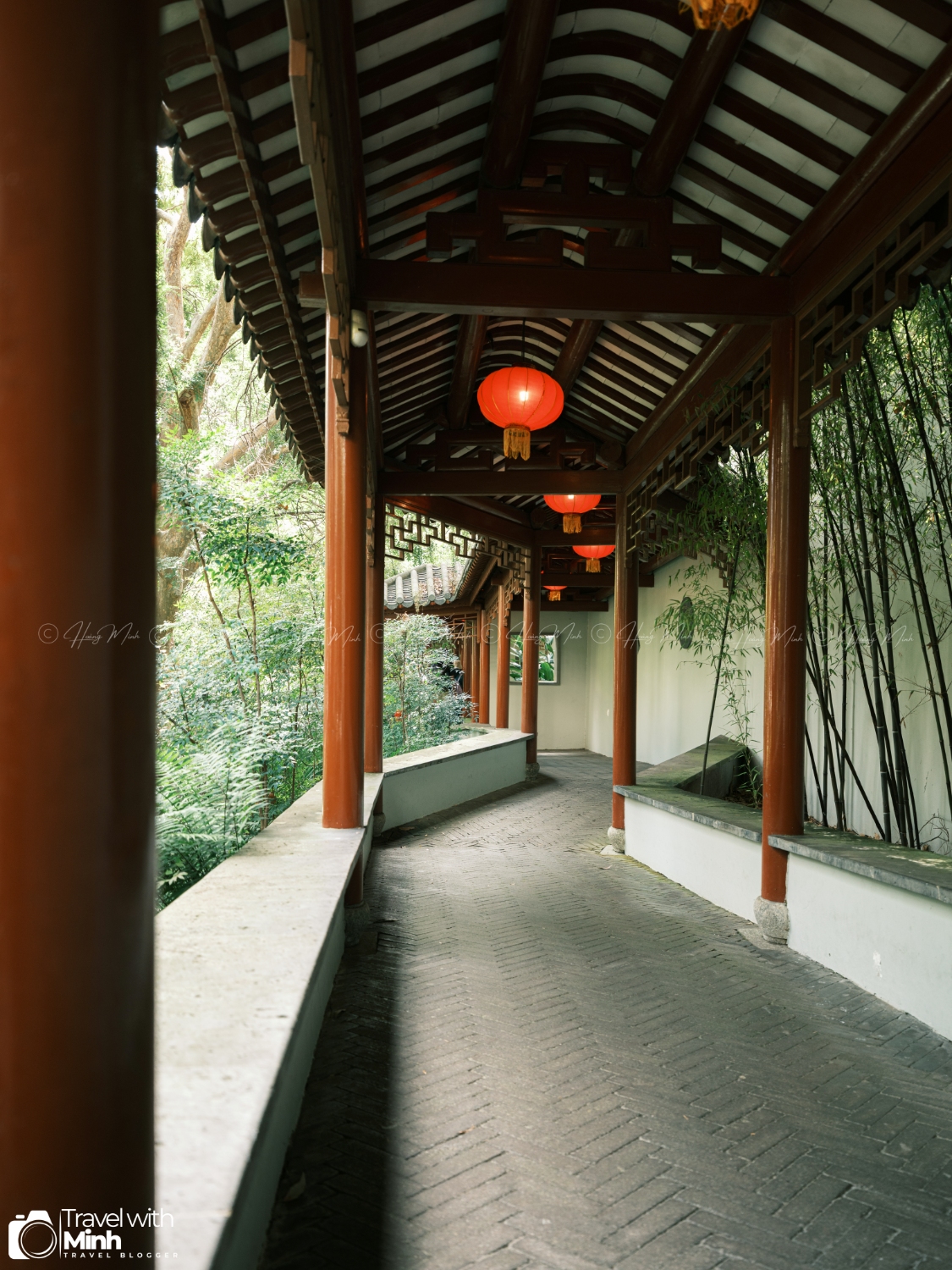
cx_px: 476
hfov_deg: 49.7
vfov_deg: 63.4
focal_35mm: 28
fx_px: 1027
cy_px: 635
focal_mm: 35
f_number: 4
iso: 800
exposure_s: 1/50
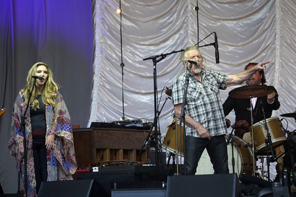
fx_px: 2851
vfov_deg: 4.0
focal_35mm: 347
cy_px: 98
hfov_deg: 5.9
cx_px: 148
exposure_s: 1/500
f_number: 6.3
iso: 2500
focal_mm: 347
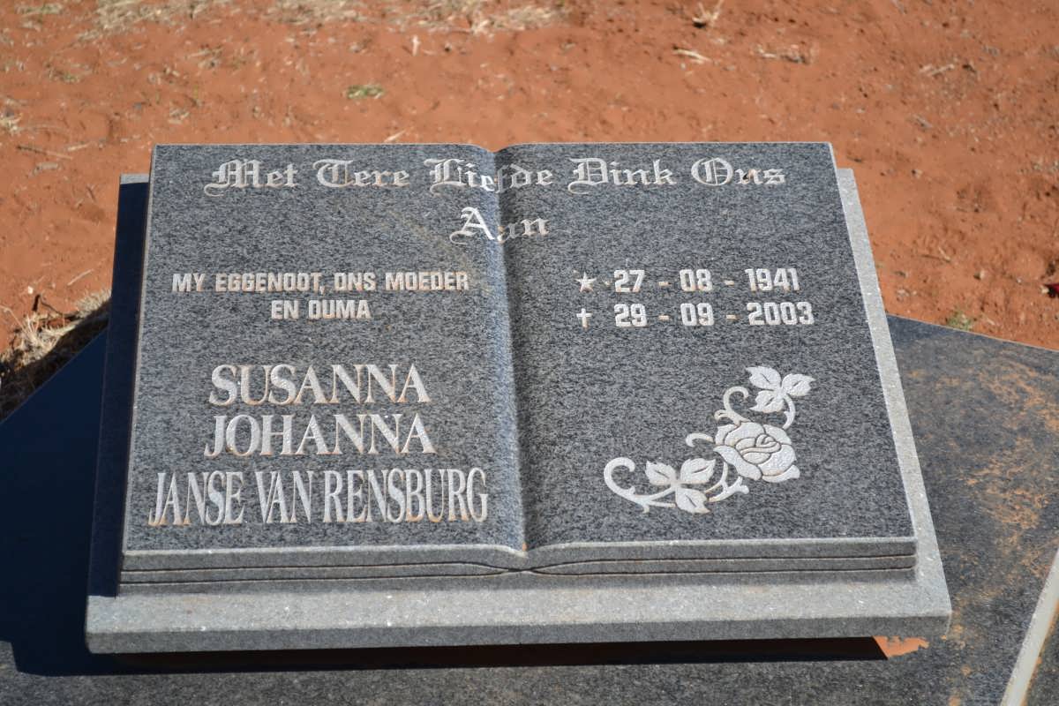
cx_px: 530
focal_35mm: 82
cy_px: 353
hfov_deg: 24.6
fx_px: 2427
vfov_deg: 16.6
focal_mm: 55
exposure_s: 1/125
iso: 110
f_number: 5.6
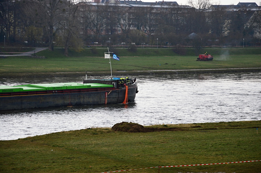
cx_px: 130
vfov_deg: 8.7
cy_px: 86
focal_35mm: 158
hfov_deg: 13.1
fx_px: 1141
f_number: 5.6
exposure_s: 1/160
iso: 250
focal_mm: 105
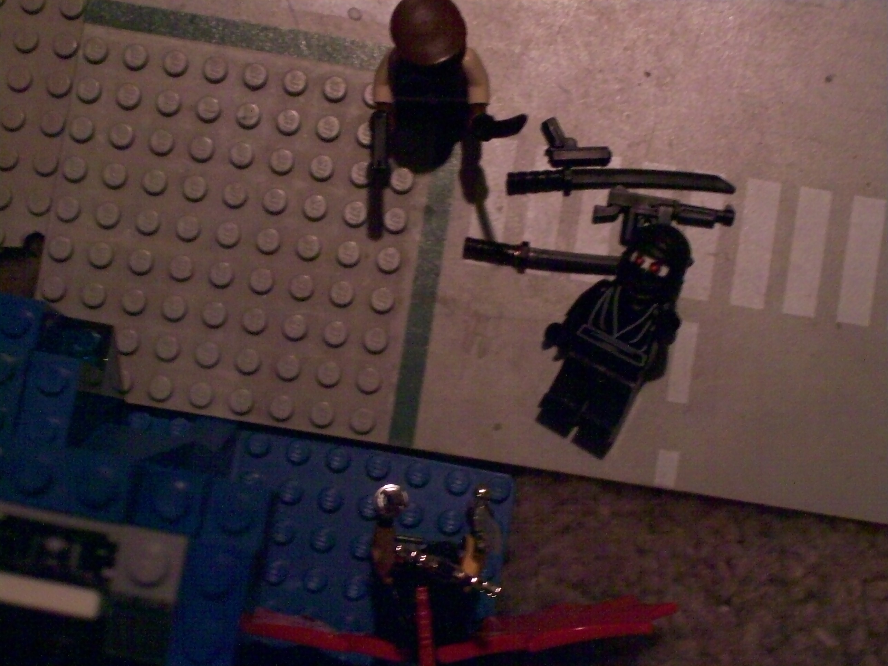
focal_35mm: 87
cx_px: 444
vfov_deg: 17.0
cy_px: 333
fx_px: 2231
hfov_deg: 22.5
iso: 160
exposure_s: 1/8
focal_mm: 14.3
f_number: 4.3
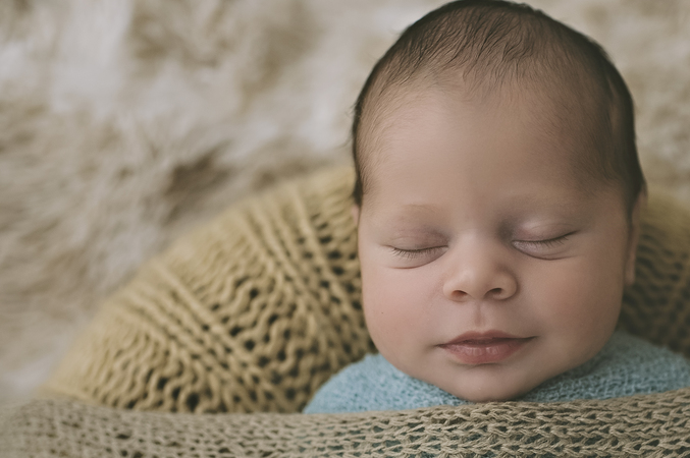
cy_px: 342
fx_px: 1187
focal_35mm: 62
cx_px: 546
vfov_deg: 21.7
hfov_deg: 31.6
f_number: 2.5
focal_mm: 35
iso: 250
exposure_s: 1/200
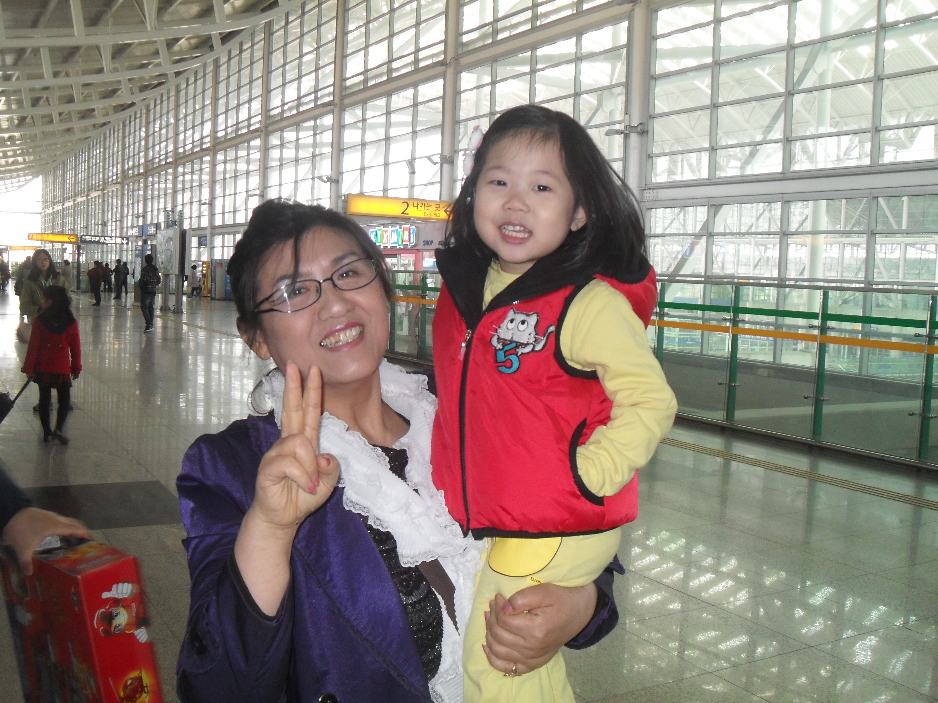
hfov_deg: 52.6
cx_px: 469
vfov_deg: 40.7
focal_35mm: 35
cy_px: 352
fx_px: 948
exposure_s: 1/45
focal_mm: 6.2
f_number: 2.8
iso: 200
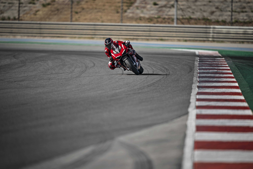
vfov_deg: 3.4
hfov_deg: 5.2
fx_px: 2811
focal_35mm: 400
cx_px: 126
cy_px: 84
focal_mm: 400
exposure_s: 1/1250
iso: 50
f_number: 2.8
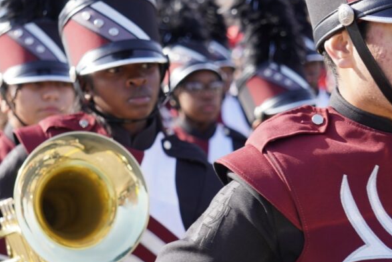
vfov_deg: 6.9
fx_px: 2168
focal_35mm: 199
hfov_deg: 10.3
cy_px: 158
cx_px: 182
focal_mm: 76
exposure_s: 1/200
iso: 100
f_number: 5.6
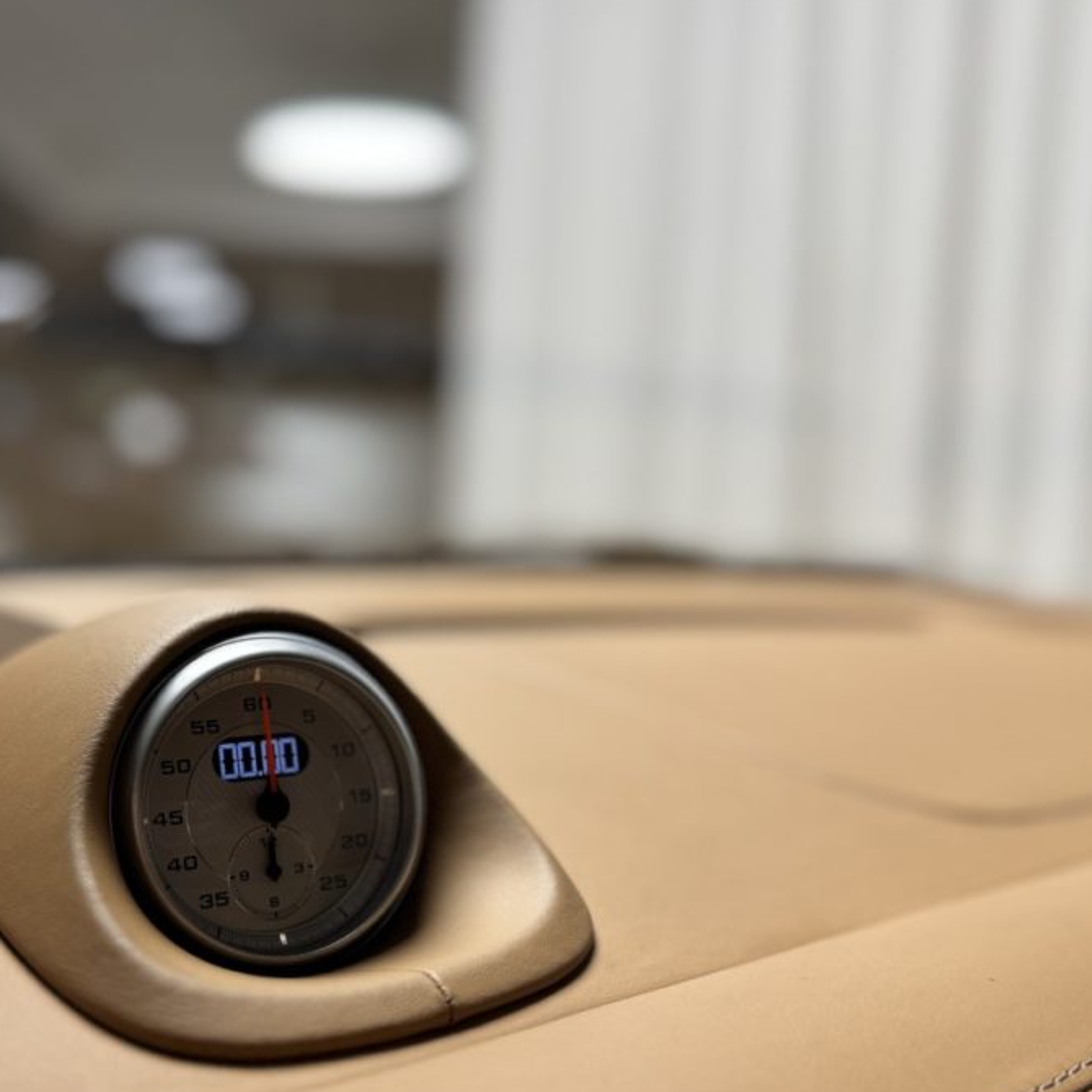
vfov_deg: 43.6
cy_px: 670
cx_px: 394
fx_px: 1356
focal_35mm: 38
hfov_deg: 43.4
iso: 80
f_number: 1.78
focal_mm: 6.76
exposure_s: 1/100
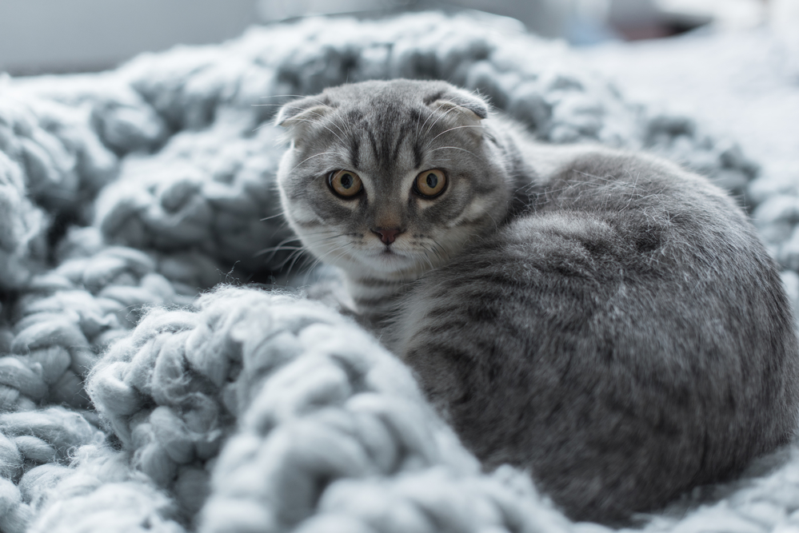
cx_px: 400
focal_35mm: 50
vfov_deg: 27.0
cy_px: 266
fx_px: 1110
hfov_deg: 39.6
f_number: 2.2
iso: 320
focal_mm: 50
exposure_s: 1/200
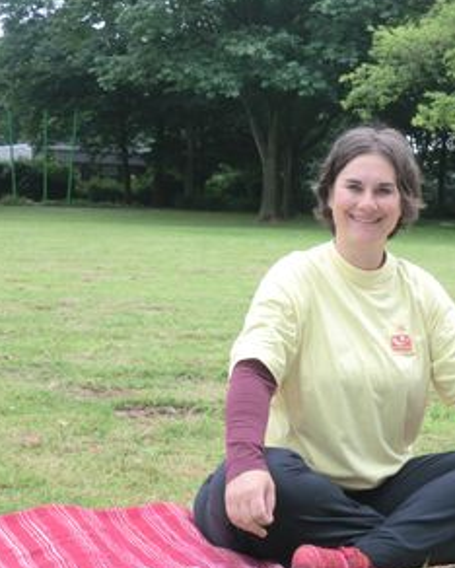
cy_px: 302
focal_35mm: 78
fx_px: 1312
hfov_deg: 19.4
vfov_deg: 24.4
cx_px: 377
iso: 50
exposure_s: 1/100
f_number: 4.5
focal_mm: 9.8
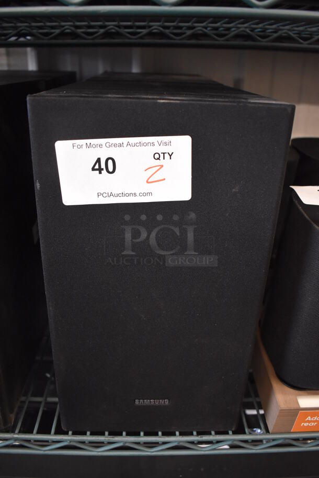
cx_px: 160
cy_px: 239
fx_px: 358
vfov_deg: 67.3
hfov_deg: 48.0
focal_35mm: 27
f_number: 3.5
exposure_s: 1/125
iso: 2800
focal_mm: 18
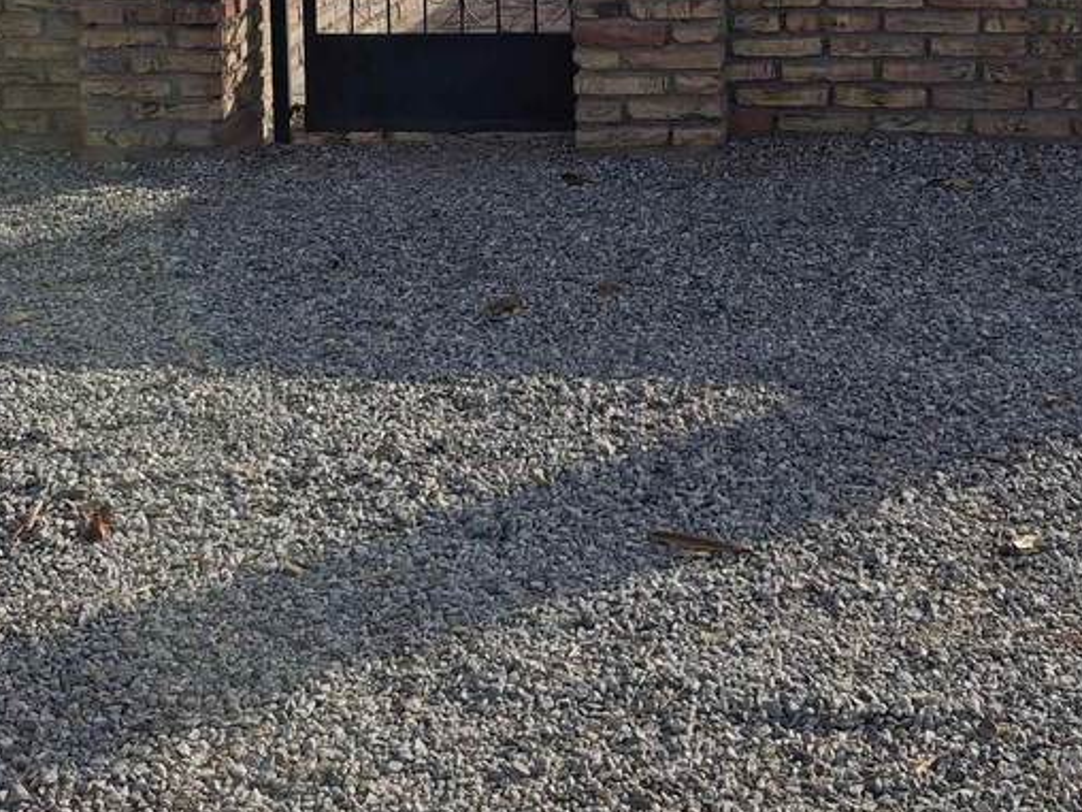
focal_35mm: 63
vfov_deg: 21.6
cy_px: -162
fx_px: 1969
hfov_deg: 30.4
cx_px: 769
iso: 32
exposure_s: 1/2786
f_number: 1.8
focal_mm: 4.69
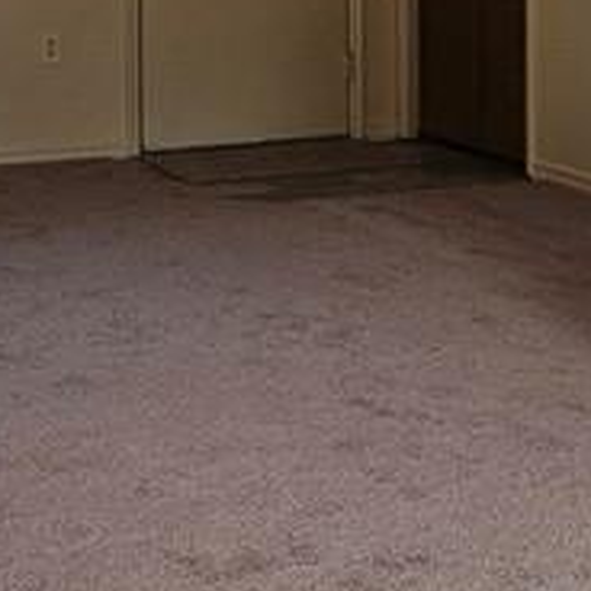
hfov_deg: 15.4
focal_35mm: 113
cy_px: -145
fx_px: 2183
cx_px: 267
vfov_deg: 14.8
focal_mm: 5.4
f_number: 1.8
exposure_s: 1/207
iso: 50
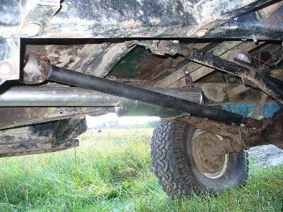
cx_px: 142
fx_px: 302
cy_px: 106
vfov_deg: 38.7
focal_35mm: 37
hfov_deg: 50.1
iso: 200
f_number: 2.8
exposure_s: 1/60
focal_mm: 6.1
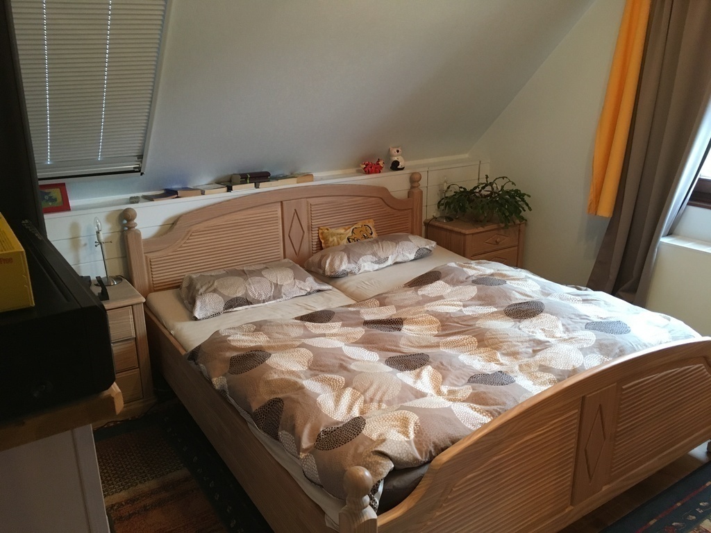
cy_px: 266
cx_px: 356
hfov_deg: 61.7
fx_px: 596
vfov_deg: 48.2
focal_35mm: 29
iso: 160
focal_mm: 4.15
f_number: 2.2
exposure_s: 1/33
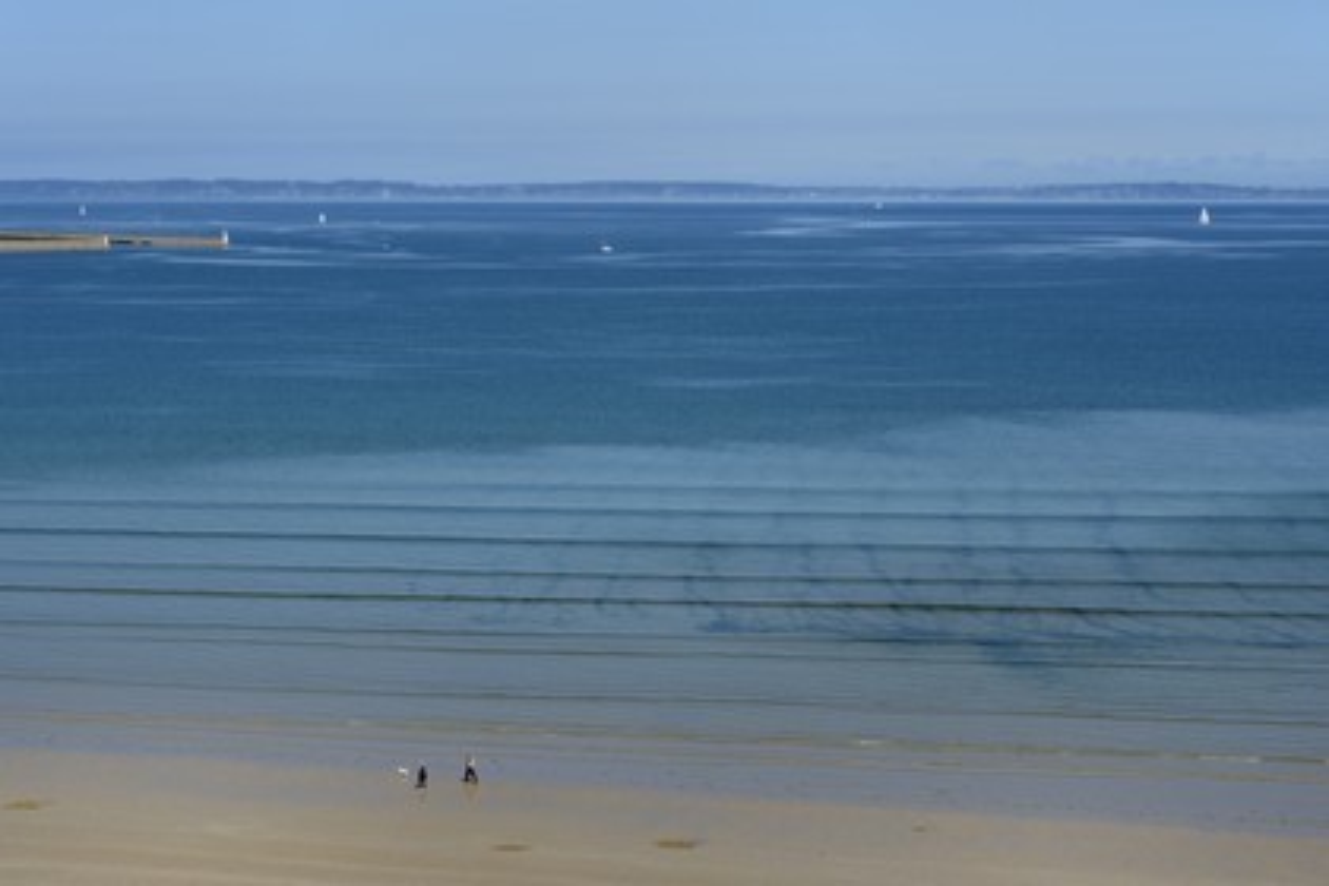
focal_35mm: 82
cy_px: 443
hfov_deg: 24.8
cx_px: 664
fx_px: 3027
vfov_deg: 16.7
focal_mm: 82
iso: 400
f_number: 22
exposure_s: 1/250
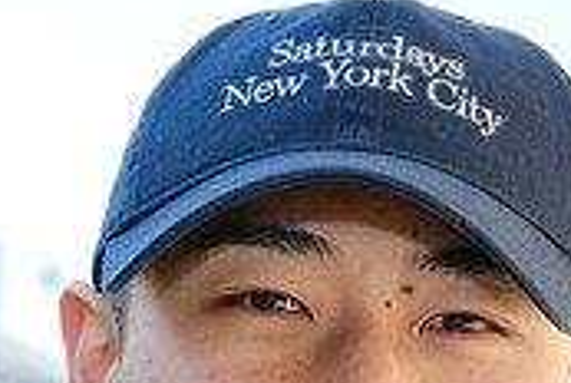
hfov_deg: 9.3
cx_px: 310
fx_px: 3495
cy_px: 647
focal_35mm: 220
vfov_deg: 6.2
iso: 320
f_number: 6.4
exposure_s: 1/150
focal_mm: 35
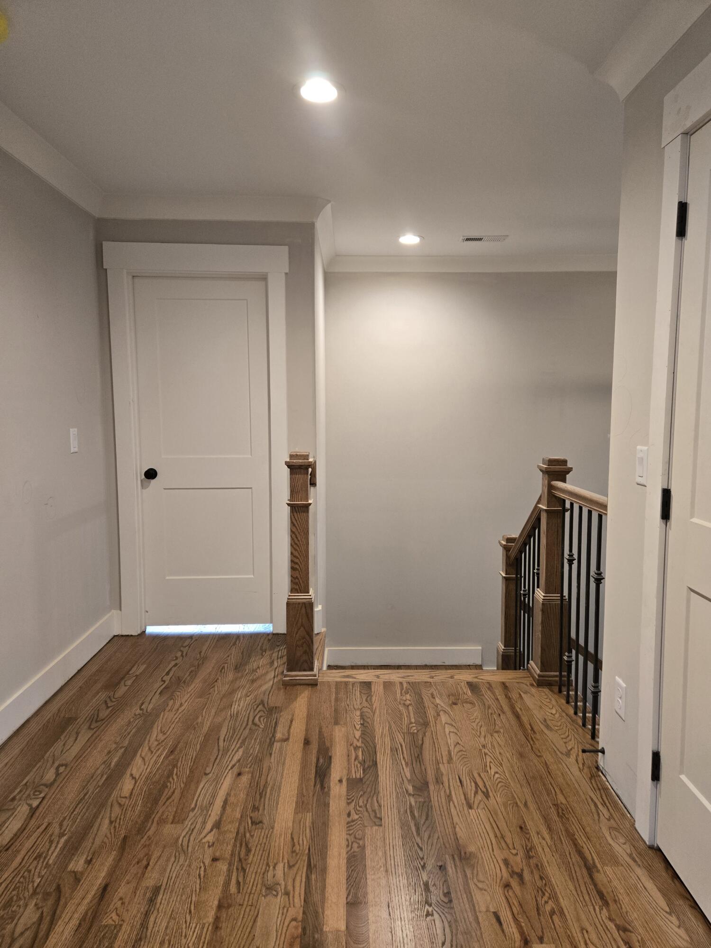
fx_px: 630
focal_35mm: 23
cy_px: 474
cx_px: 356
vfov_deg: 73.9
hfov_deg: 58.9
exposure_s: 1/120
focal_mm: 5.4
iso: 250
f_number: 1.8
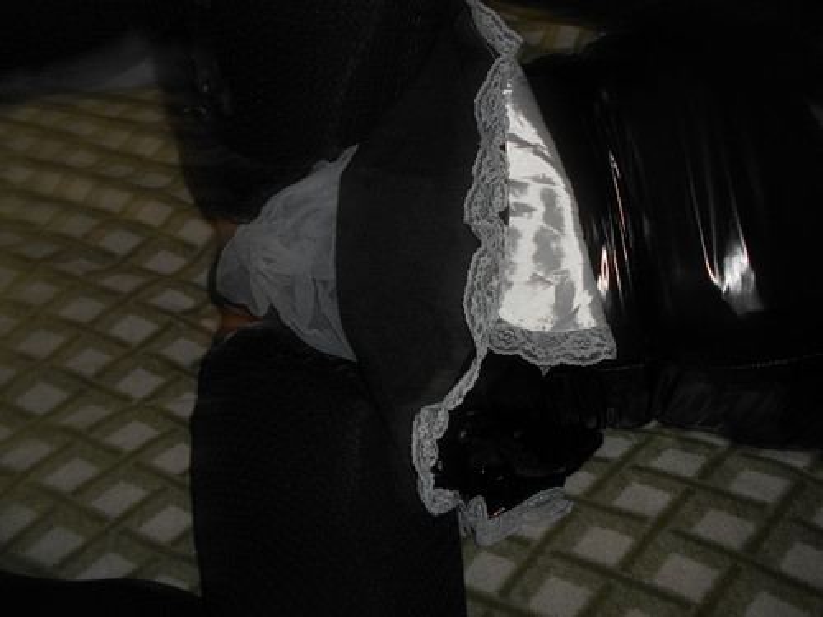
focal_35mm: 26
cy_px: 308
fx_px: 618
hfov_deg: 67.3
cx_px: 412
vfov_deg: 53.1
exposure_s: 1/25
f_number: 3.2
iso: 80
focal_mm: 4.6
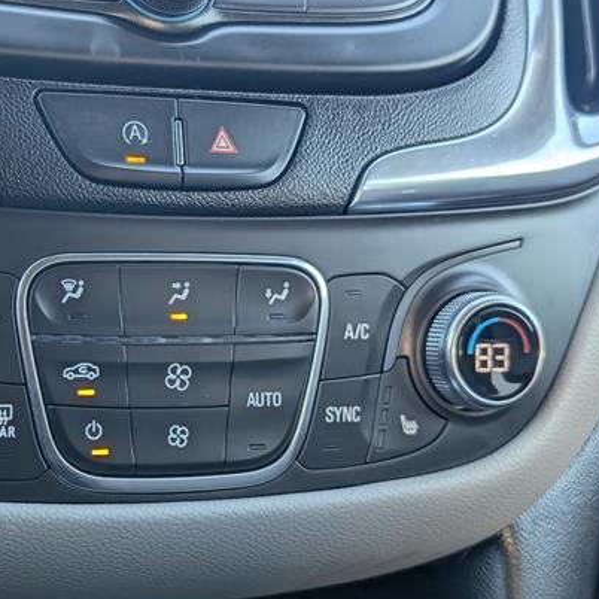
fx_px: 1351
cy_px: 326
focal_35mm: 69
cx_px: 140
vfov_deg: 25.0
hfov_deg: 24.7
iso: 279
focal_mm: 6.9
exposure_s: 1/588
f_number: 1.68
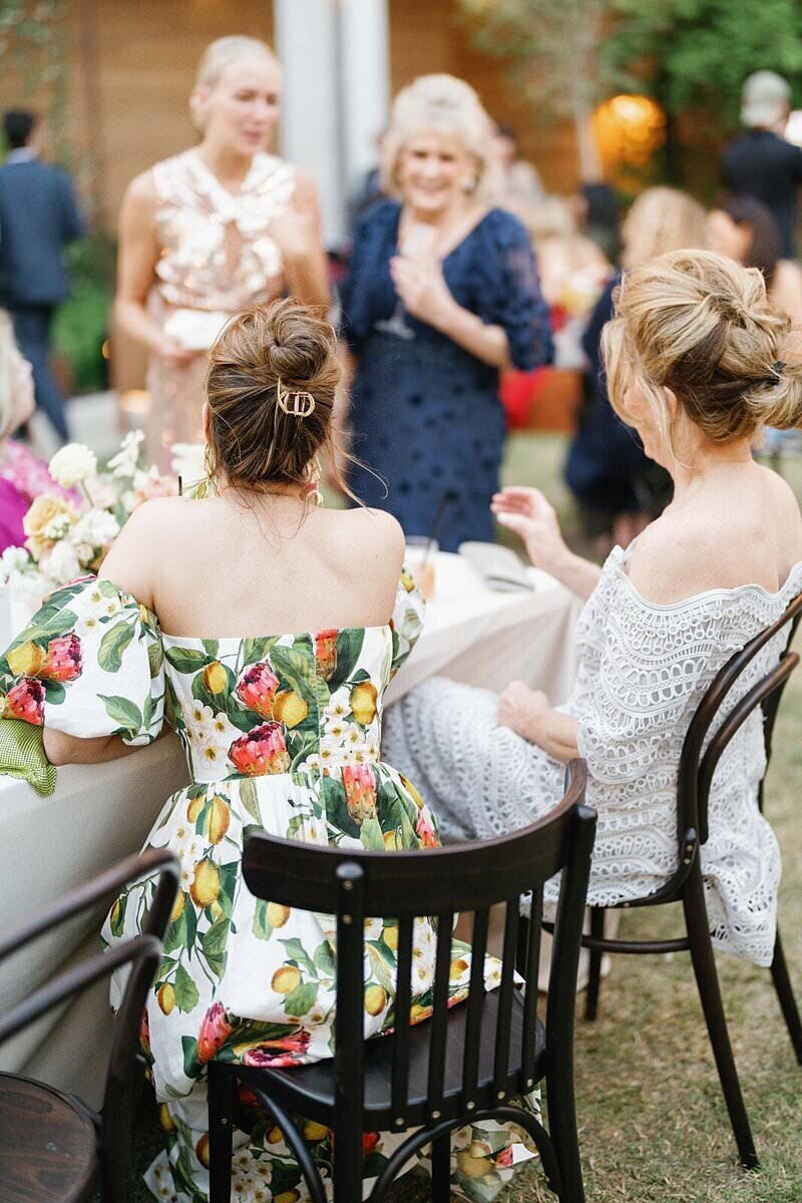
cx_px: 401
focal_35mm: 50
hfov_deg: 27.0
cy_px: 602
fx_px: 1671
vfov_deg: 39.6
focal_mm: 50
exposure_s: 1/250
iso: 640
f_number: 1.2
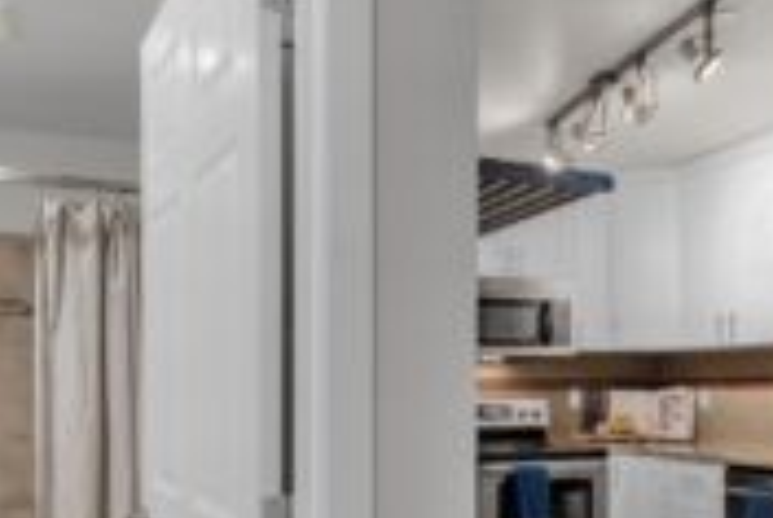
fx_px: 731
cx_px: 378
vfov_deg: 38.0
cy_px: 388
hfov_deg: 55.7
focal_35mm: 34
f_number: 9
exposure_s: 1/3.33
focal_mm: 10
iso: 800
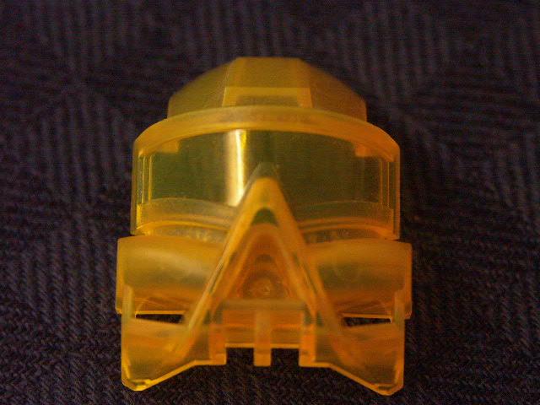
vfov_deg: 7.4
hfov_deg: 9.9
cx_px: 270
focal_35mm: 200
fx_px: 3120
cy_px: 202
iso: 400
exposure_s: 1/30
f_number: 3.5
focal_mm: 50.8
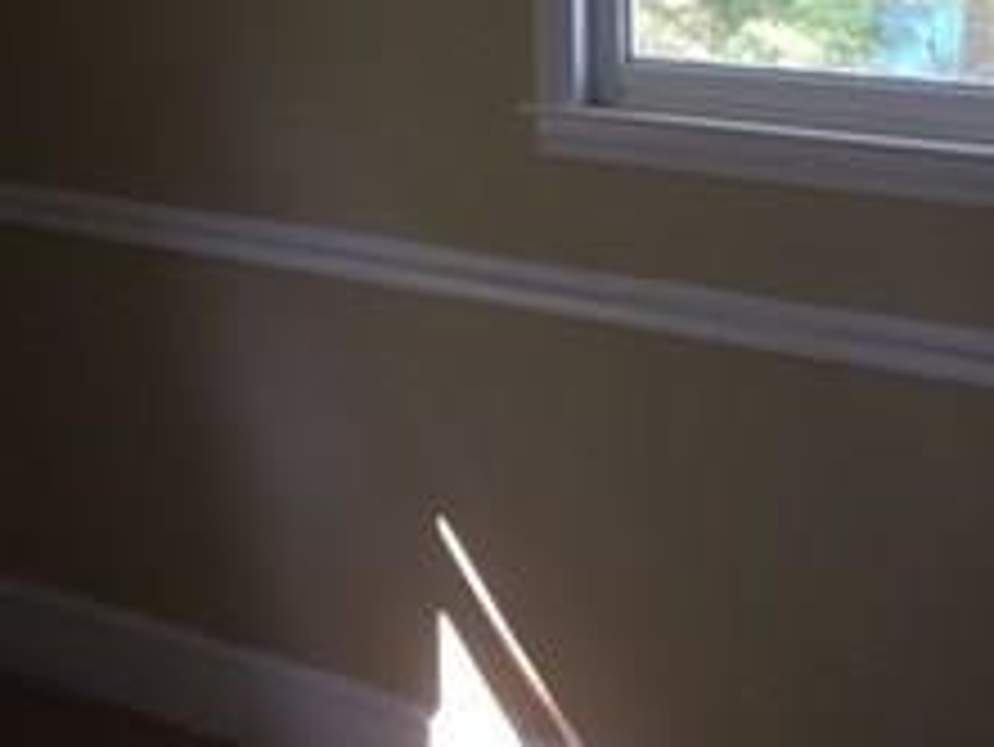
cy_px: -153
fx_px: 2413
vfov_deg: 16.8
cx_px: 202
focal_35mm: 84
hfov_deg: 23.0
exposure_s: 1/30
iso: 40
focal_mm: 4.15
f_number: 2.2
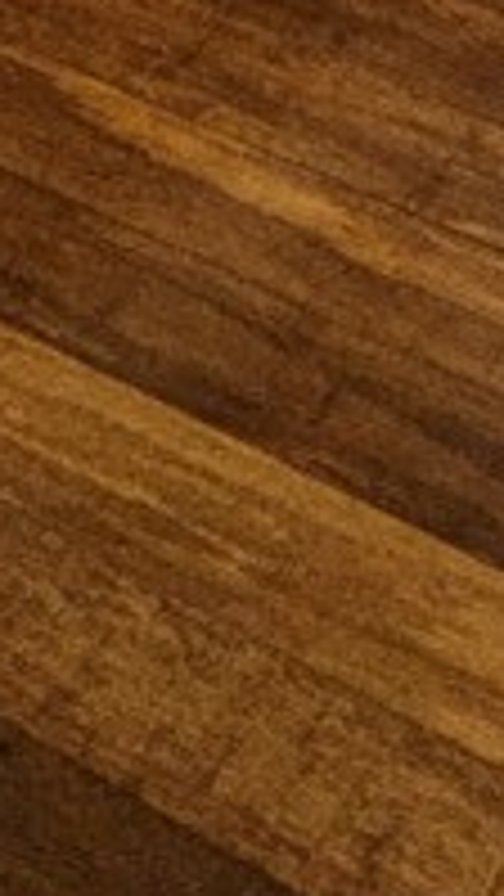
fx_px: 1734
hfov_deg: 12.1
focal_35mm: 73
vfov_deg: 18.3
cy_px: -928
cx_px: 1318
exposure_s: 1/30
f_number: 2.2
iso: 640
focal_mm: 2.2
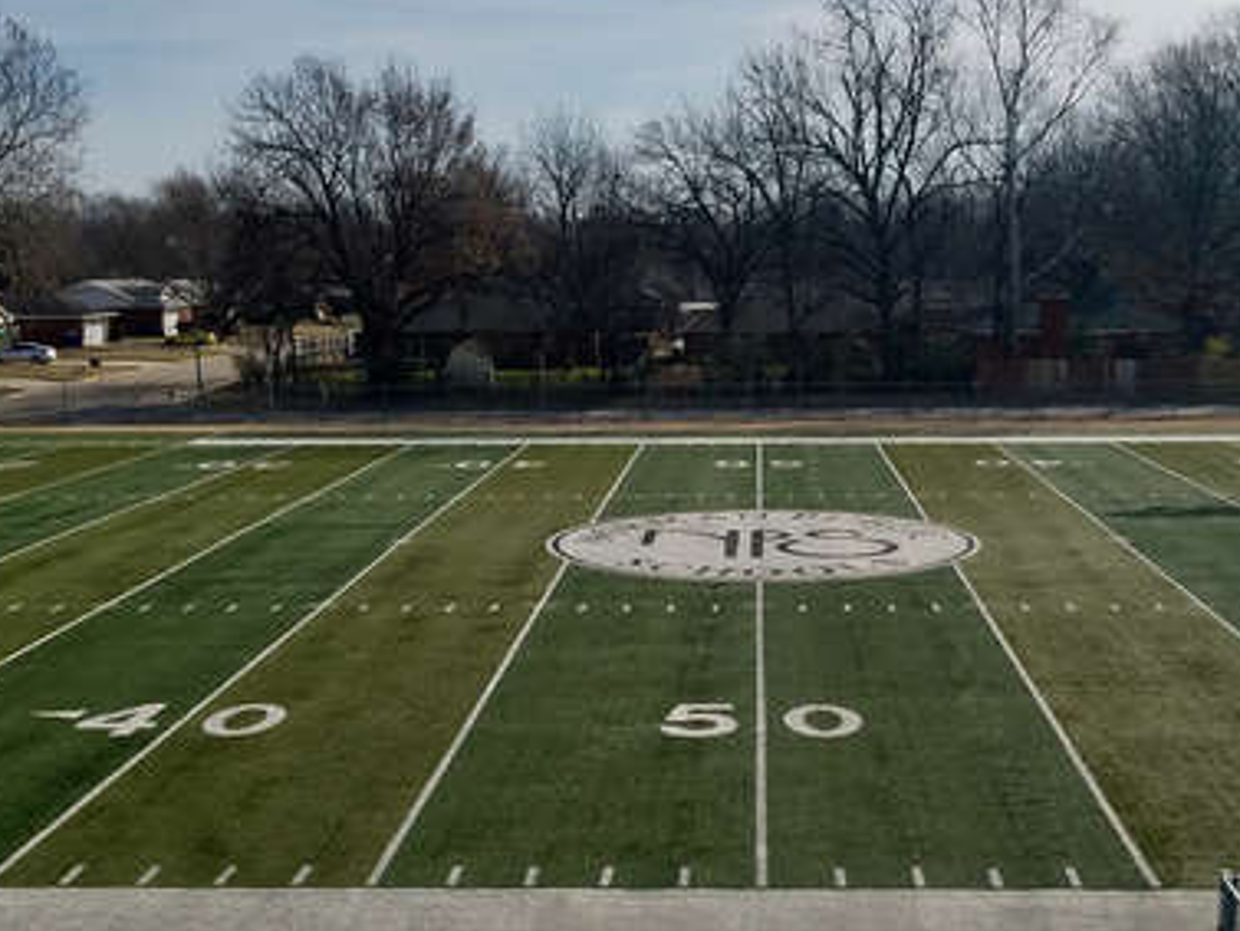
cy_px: 625
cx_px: 732
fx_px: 1648
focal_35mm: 46
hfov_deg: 41.1
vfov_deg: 31.3
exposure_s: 1/4464
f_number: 1.7
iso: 50
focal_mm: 4.2
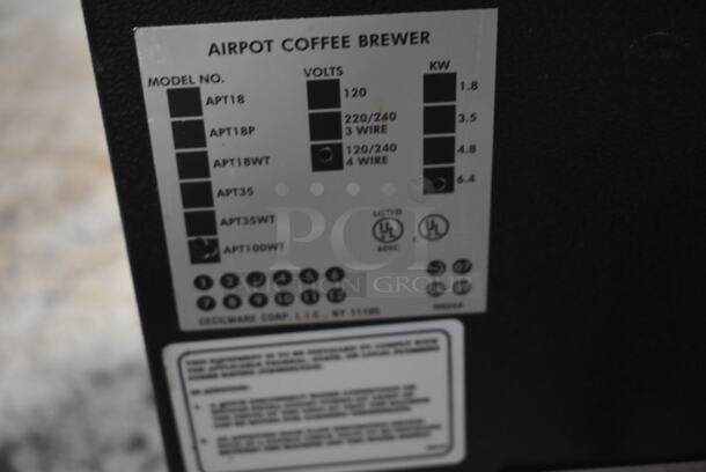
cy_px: 236
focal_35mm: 57
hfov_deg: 35.0
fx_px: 1119
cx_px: 353
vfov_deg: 23.8
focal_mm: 38
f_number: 4.8
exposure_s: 1/20
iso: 3200
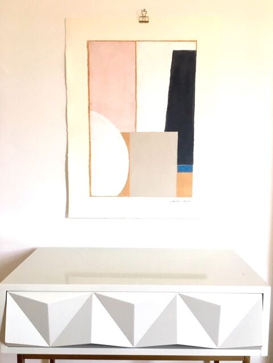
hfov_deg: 48.2
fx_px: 305
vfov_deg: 61.7
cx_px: 136
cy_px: 182
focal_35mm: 29
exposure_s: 1/33
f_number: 2.2
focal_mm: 4.15
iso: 32
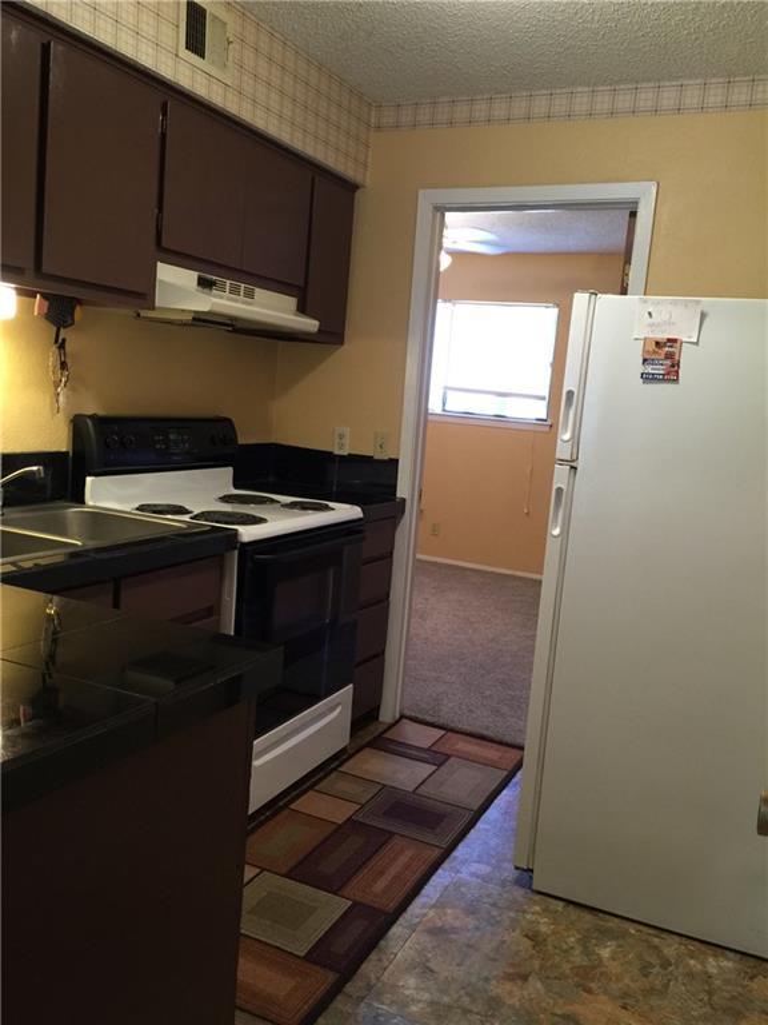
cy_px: 512
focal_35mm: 29
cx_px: 384
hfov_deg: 48.2
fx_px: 858
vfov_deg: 61.7
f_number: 2.2
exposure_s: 1/15
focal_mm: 4.15
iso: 80
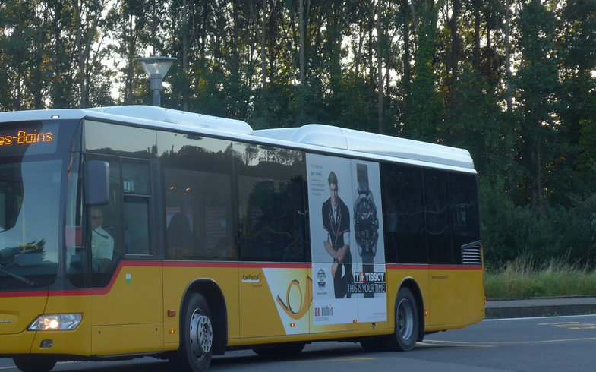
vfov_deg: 12.2
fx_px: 1737
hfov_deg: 19.4
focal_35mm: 107
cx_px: 177
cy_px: 129
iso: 80
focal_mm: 13.4
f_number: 3.9
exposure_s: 1/100
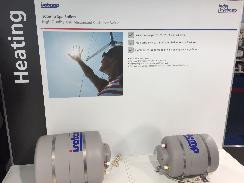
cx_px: 122
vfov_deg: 48.2
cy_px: 92
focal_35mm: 29
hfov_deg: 61.7
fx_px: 204
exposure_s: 1/50
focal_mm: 4.15
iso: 32
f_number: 2.2
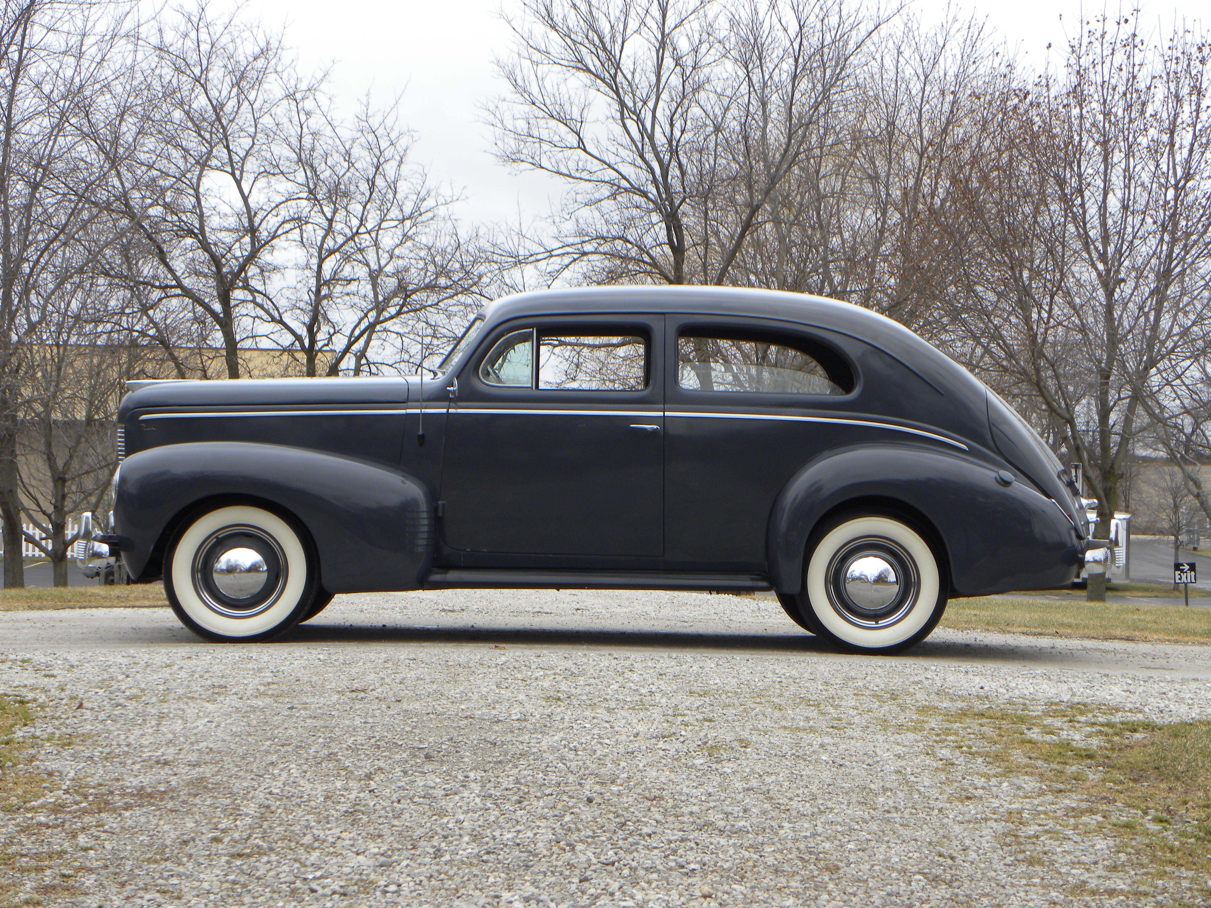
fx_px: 2974
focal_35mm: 85
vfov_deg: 17.4
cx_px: 606
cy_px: 454
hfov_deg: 23.0
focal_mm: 15.1
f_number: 4
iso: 64
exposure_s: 1/116
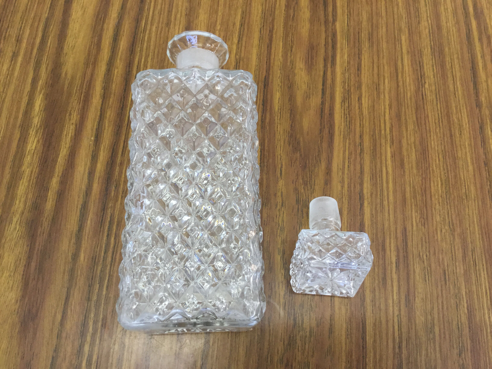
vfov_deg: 45.4
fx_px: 441
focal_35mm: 31
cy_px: 184
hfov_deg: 58.4
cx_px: 246
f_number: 2.4
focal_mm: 3.3
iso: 80
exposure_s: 1/33
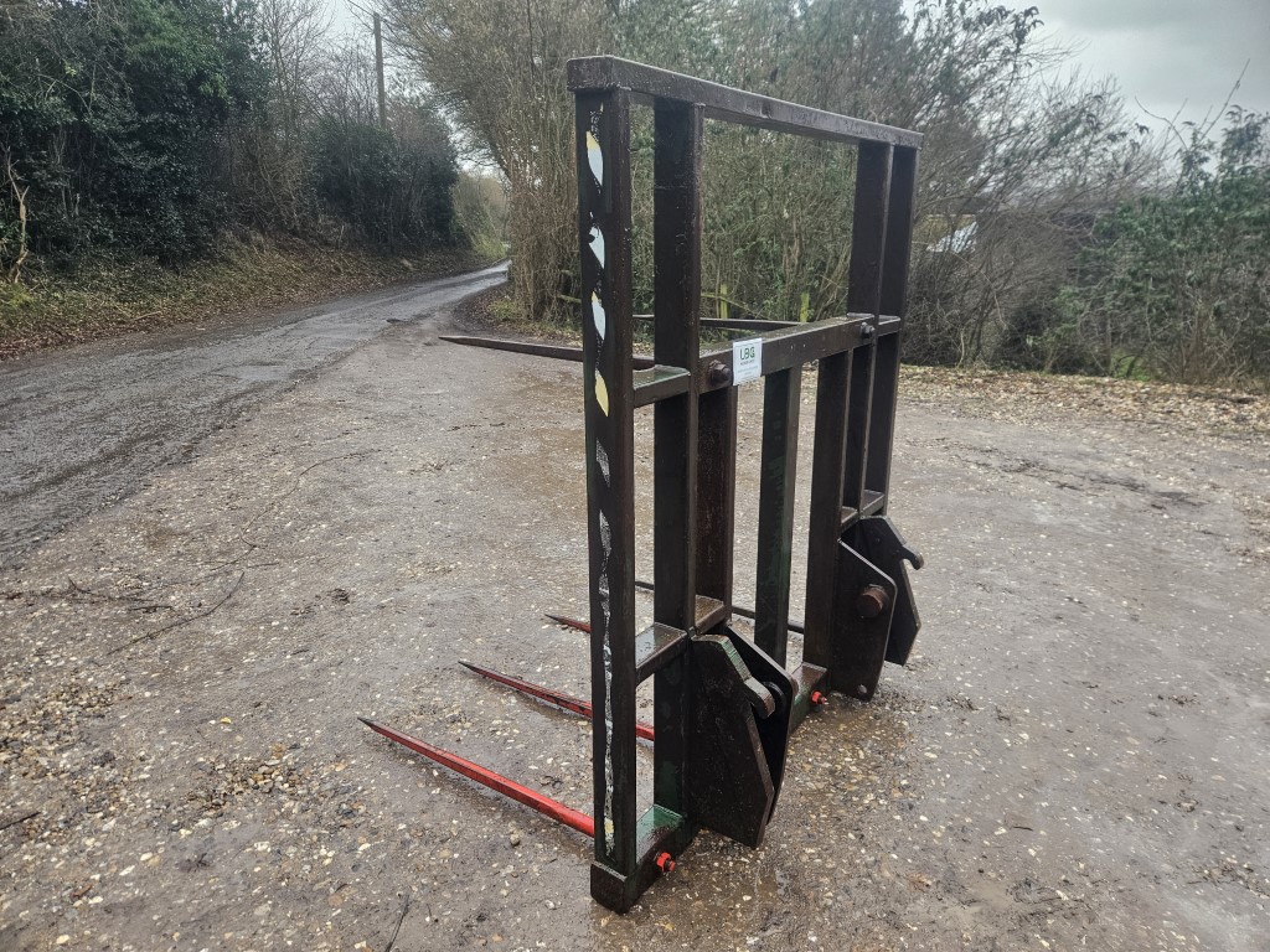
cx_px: 635
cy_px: 476
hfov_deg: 73.9
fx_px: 844
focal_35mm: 23
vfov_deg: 58.9
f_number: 1.8
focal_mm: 5.4
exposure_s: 1/180
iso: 160
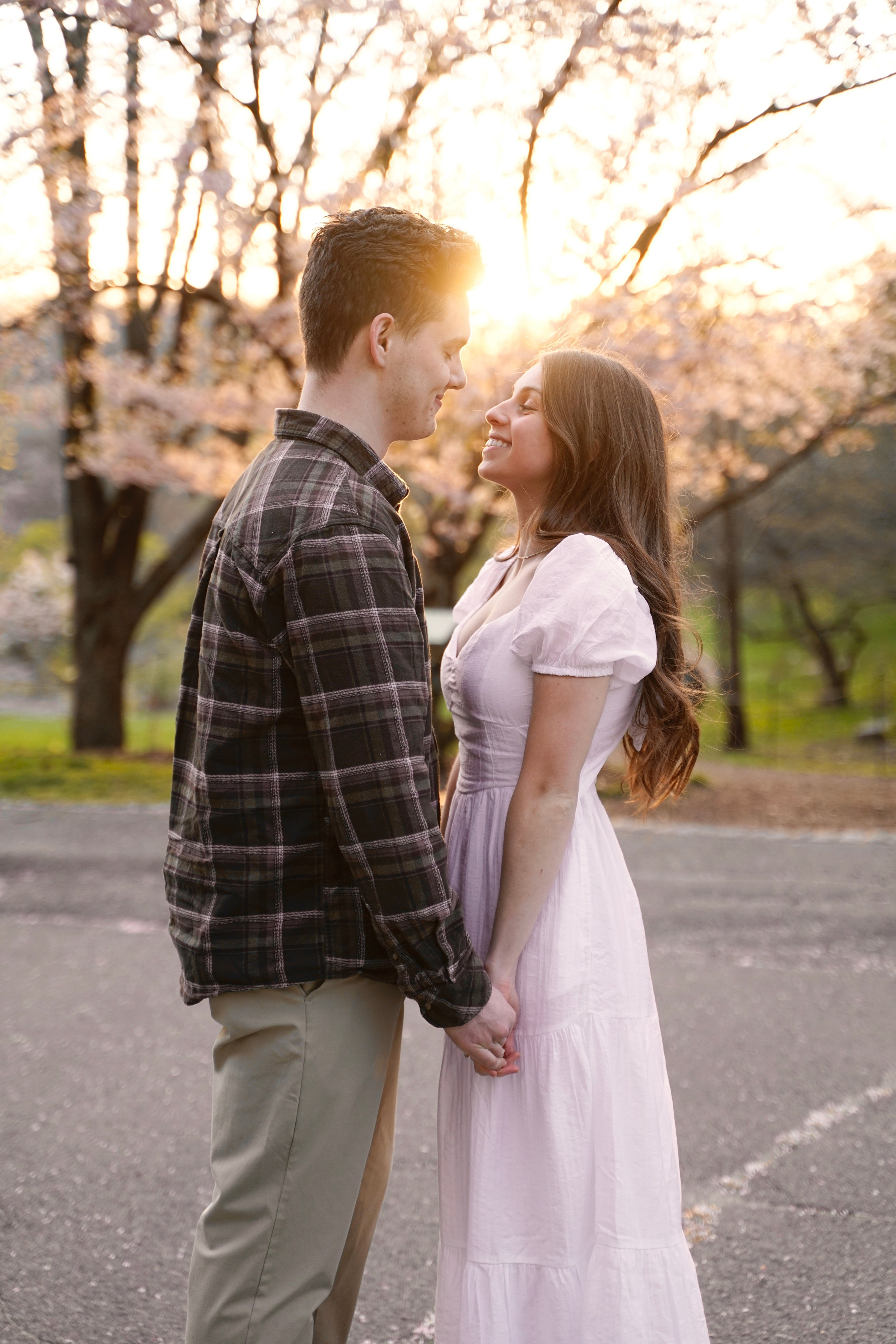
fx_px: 2276
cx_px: 448
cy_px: 672
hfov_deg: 22.3
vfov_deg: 32.9
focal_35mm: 61
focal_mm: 61
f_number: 2.8
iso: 400
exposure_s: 1/250
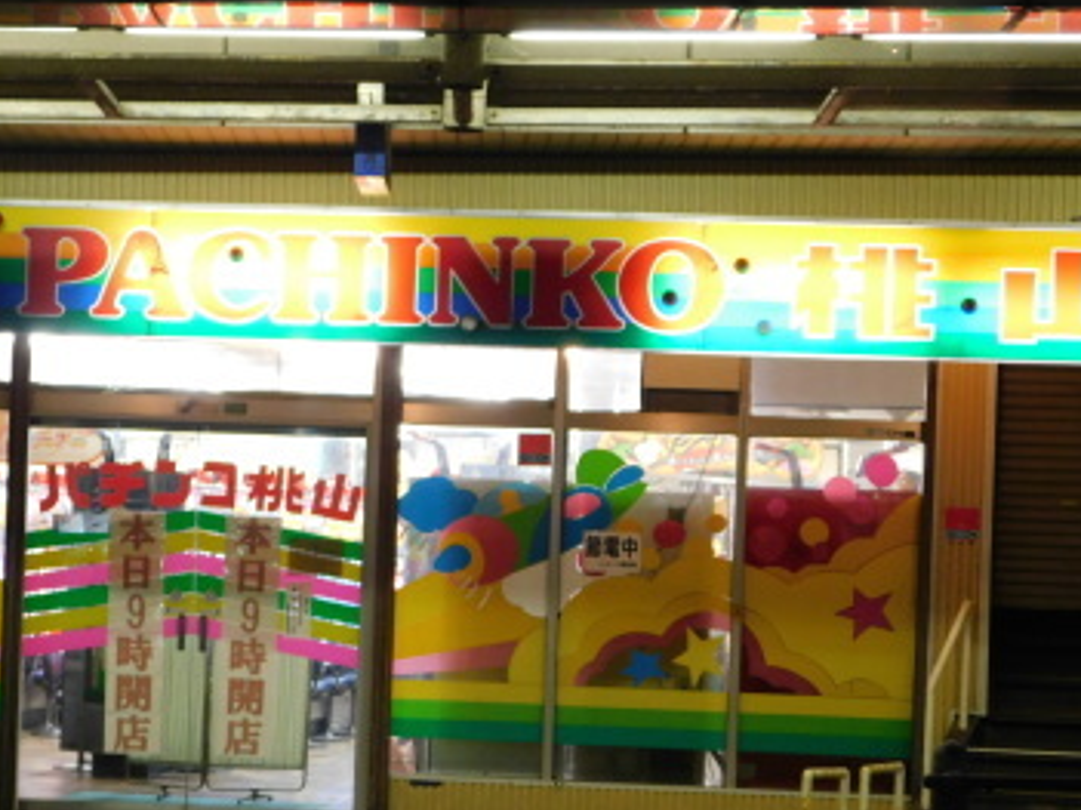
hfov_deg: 20.8
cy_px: 559
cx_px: 348
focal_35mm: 94
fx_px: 2934
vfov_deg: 15.7
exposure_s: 1/13
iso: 400
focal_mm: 11.7
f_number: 4.2
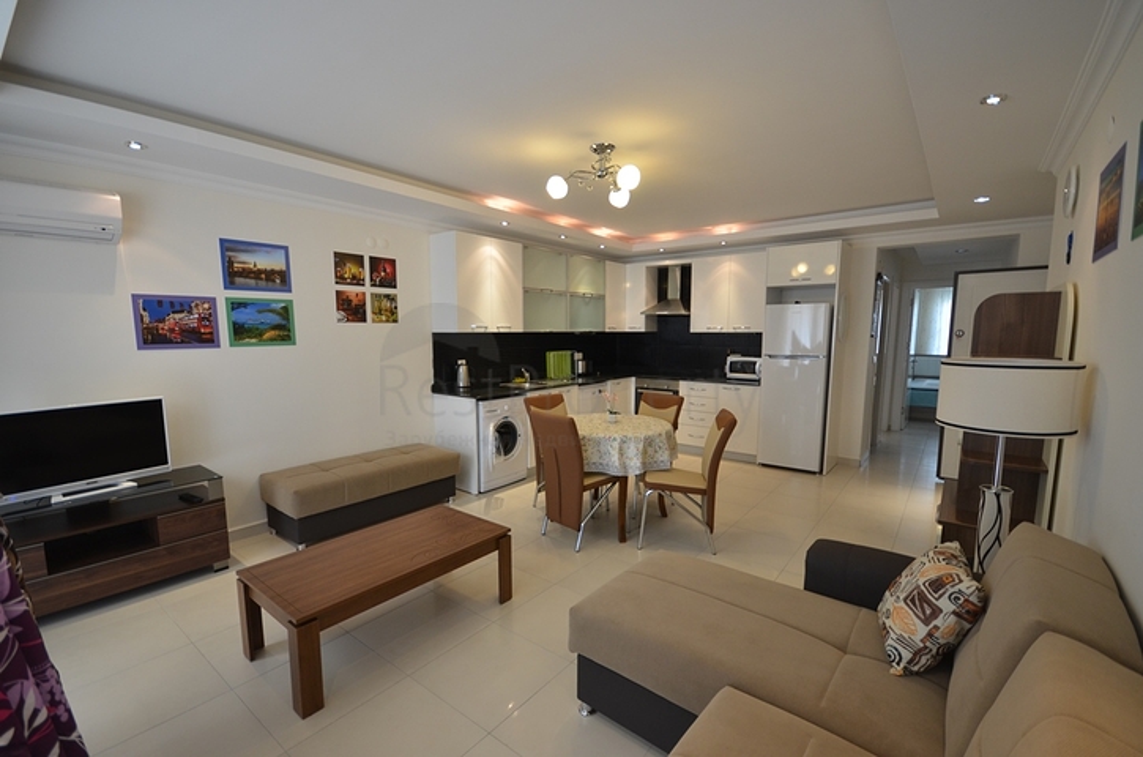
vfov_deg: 77.1
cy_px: 378
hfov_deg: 100.5
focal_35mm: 15
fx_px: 475
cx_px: 572
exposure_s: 1/60
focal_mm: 10
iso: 400
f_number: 4
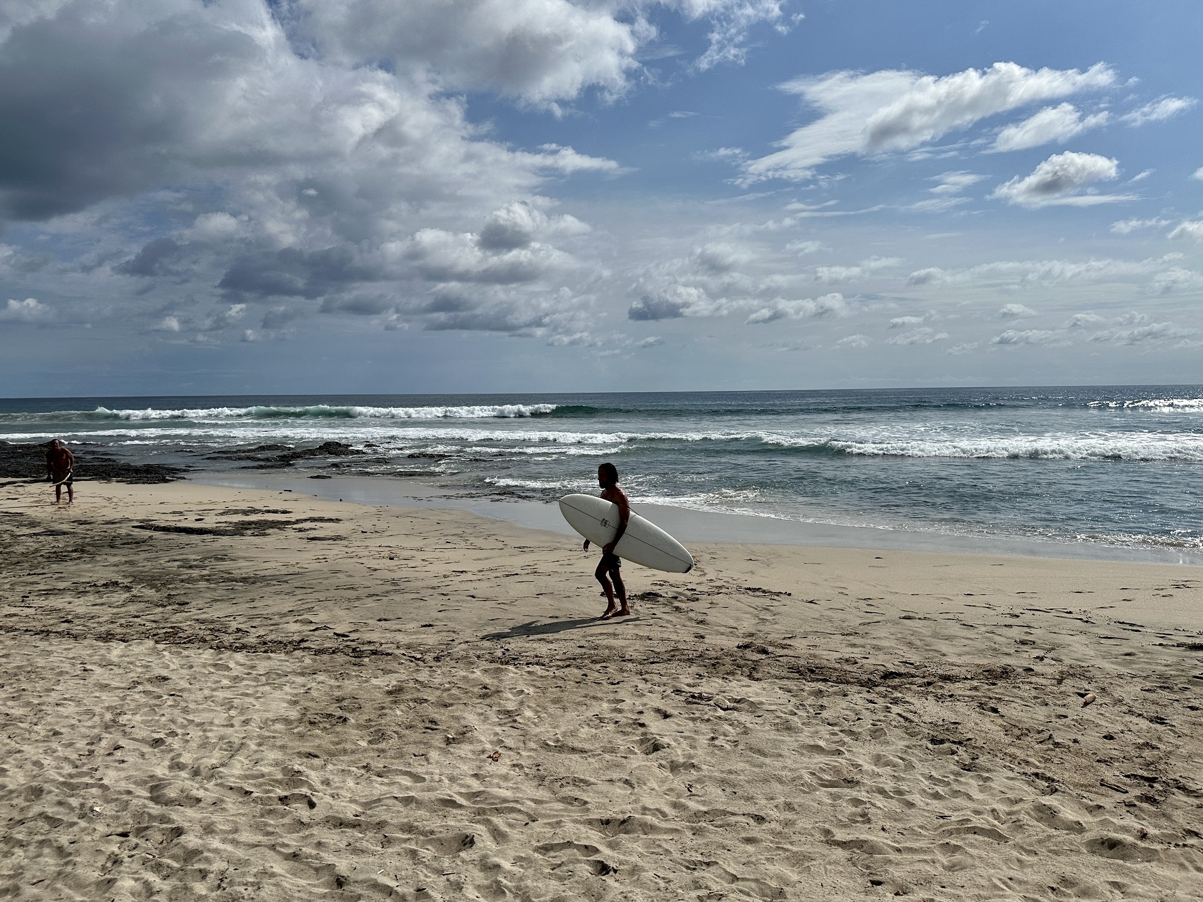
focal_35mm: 25
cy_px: 465
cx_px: 617
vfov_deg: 54.9
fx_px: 869
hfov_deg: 69.4
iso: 80
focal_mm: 6.86
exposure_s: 1/18519
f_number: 1.78
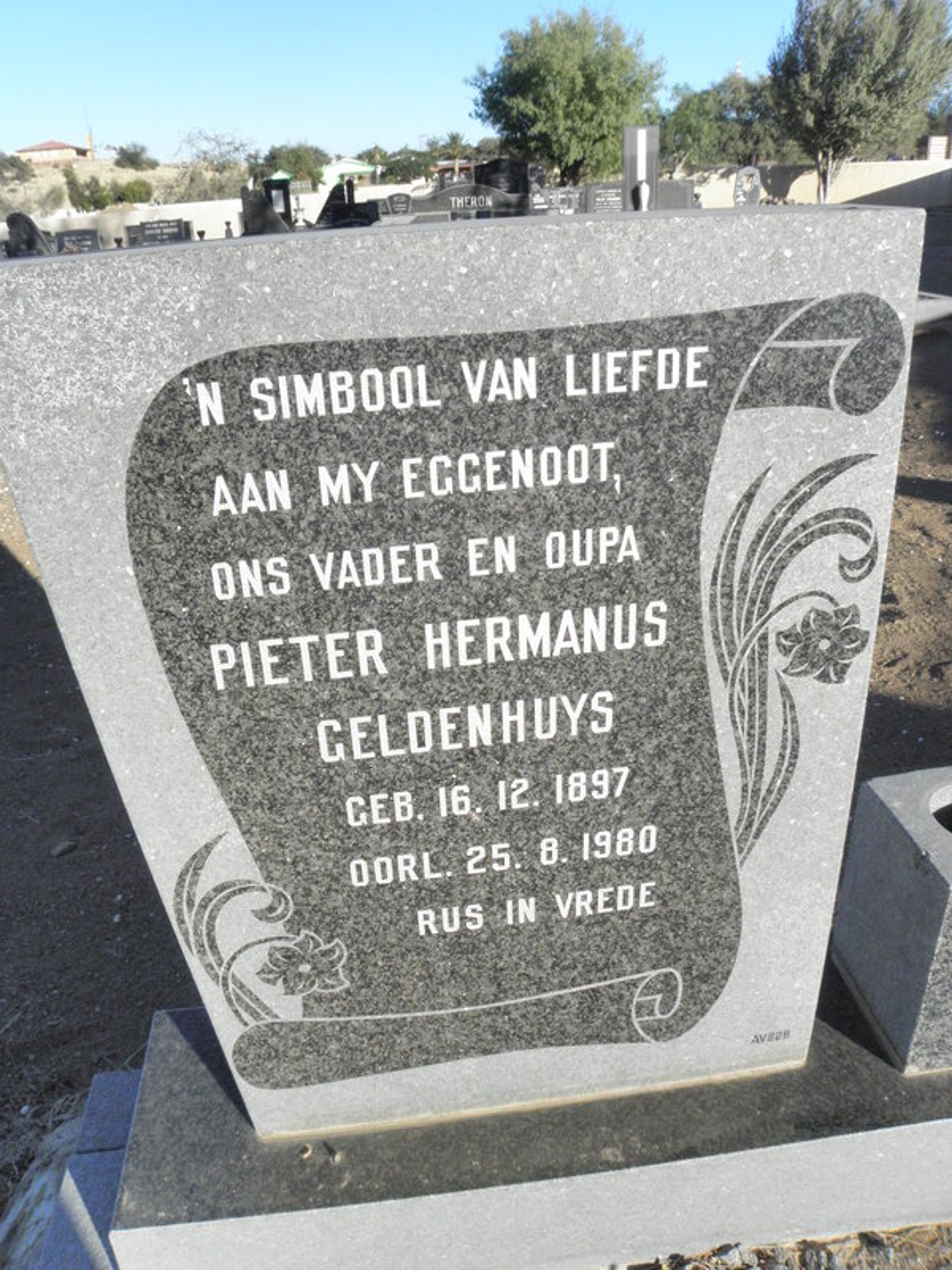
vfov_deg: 67.3
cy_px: 635
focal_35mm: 26
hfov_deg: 53.1
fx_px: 953
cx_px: 476
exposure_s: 1/500
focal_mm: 4.6
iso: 200
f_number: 6.3
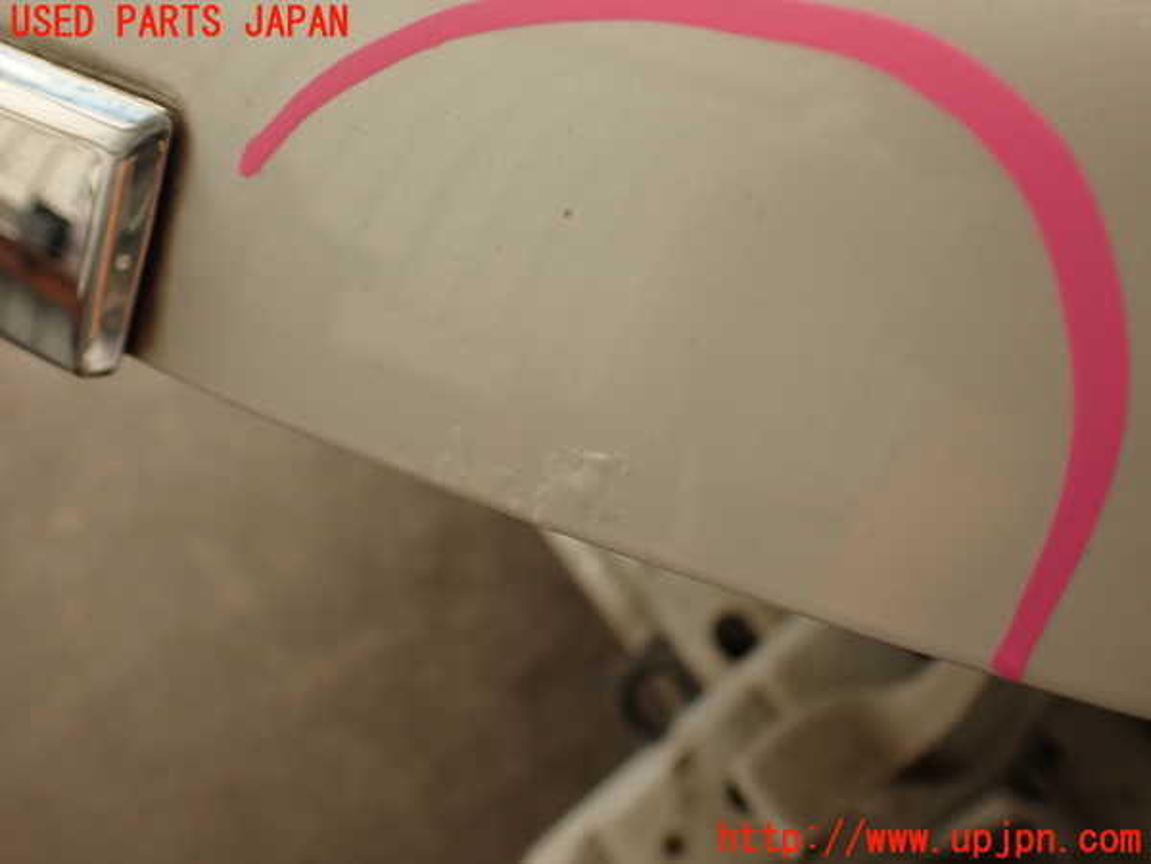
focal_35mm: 32
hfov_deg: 56.8
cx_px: 576
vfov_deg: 44.2
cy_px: 432
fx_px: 1064
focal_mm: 5.79
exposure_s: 1/100
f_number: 2.4
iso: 100
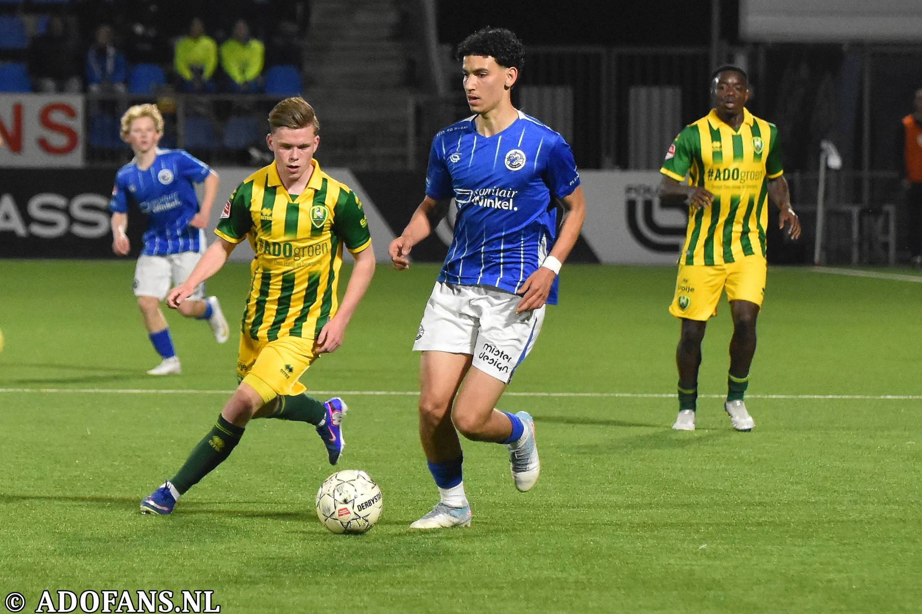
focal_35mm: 188
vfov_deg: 7.3
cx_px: 461
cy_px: 307
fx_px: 4802
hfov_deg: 11.0
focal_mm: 125
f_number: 2.8
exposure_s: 1/800
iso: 3200
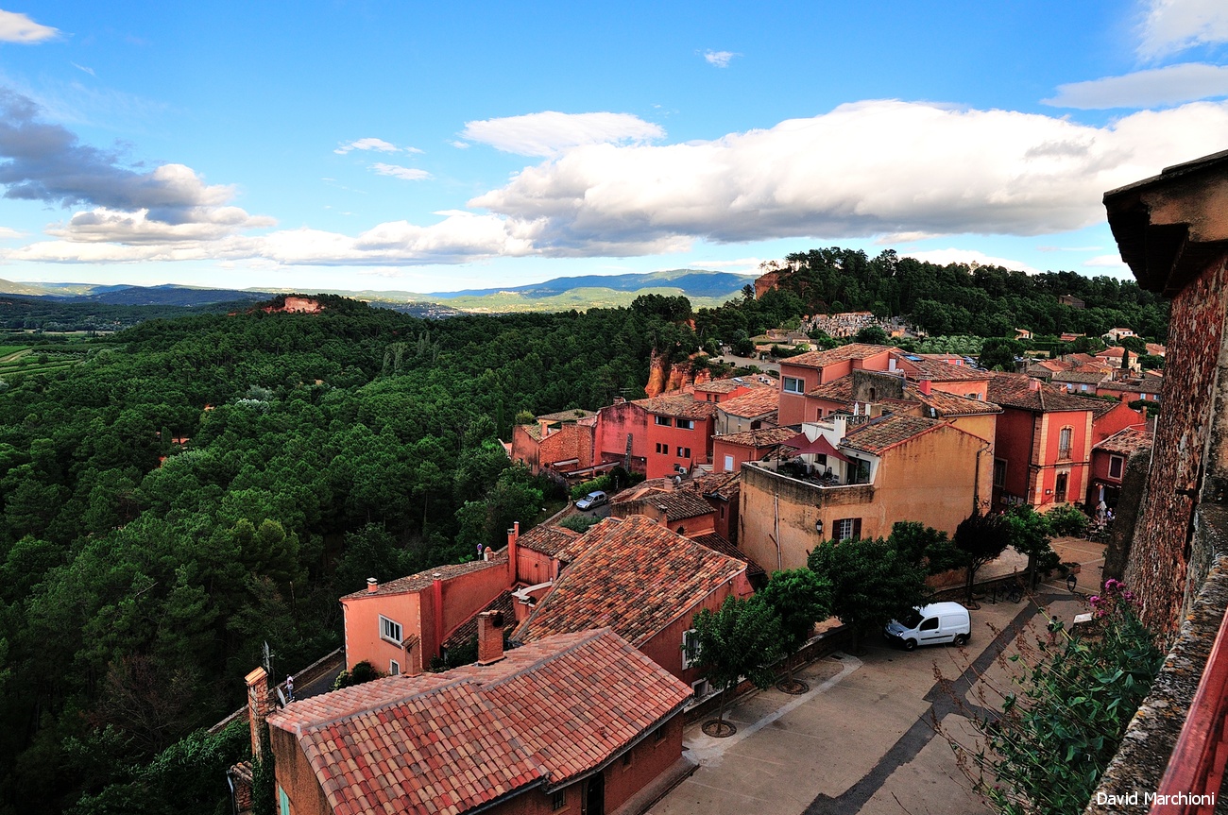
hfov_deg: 53.2
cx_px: 614
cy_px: 408
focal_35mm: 36
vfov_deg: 36.8
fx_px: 1226
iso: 200
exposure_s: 1/180
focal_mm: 24
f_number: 11
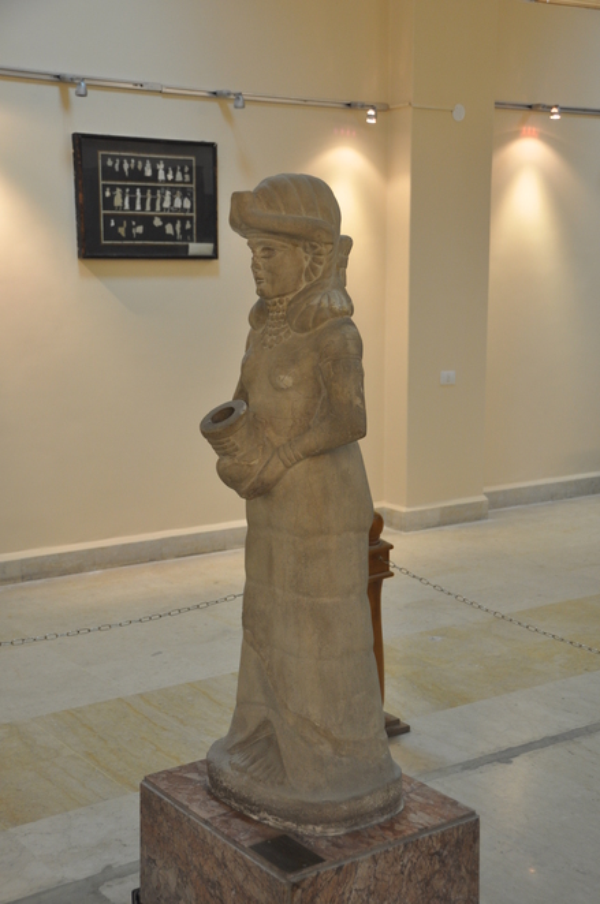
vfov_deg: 38.9
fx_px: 1280
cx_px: 300
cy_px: 452
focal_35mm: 51
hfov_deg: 26.4
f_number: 4.2
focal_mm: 34
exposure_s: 1/40
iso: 500
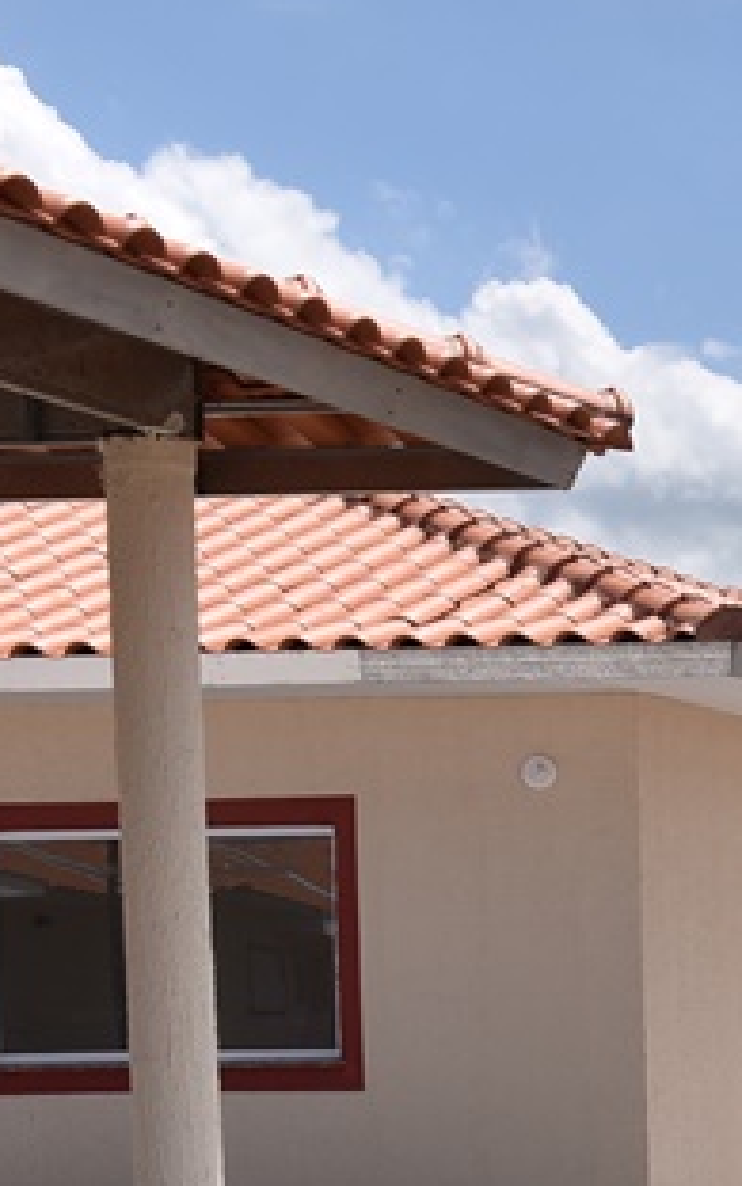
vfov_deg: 17.9
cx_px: 2026
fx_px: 3688
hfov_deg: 9.6
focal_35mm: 114
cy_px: 1119
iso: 125
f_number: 10
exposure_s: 1/400
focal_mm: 29
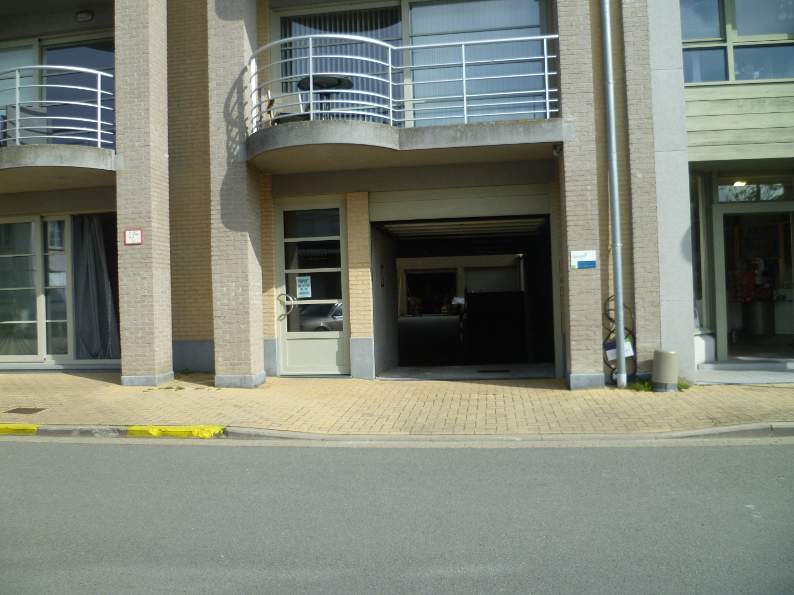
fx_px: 642
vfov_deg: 49.7
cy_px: 298
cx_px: 397
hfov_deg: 63.4
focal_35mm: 28
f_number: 9
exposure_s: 1/125
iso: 80
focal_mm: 5
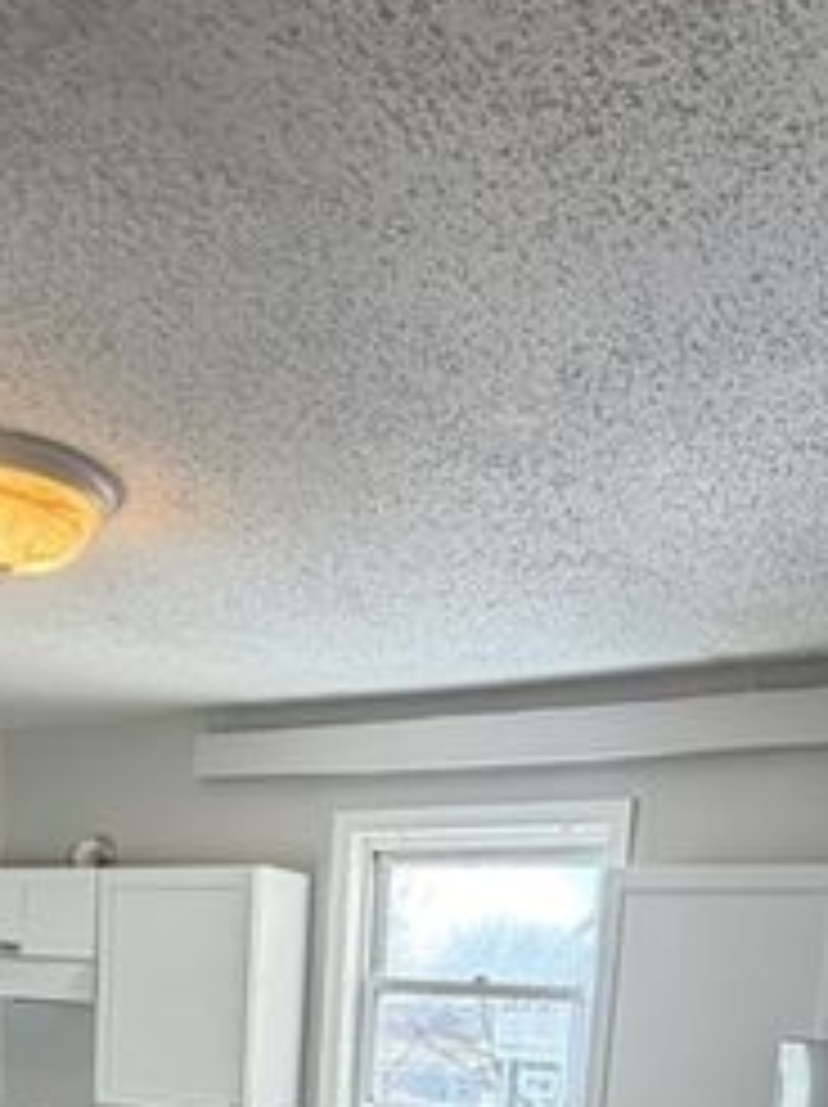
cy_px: 1222
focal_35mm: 38
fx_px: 1214
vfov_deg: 39.8
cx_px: 310
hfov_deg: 37.4
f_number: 2.2
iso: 160
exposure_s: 1/120
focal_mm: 2.22
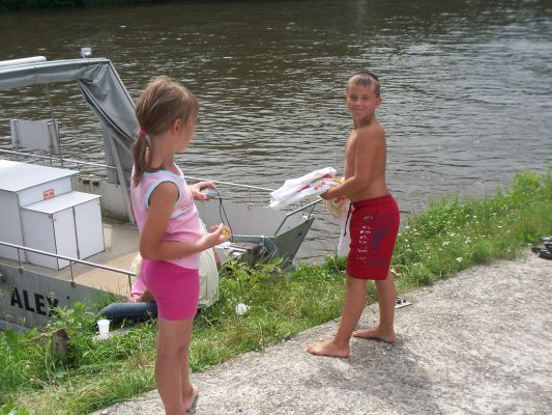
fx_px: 782
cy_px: 208
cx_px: 276
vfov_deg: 29.7
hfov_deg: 38.9
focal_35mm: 49
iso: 64
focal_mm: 8
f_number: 4
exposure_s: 1/400
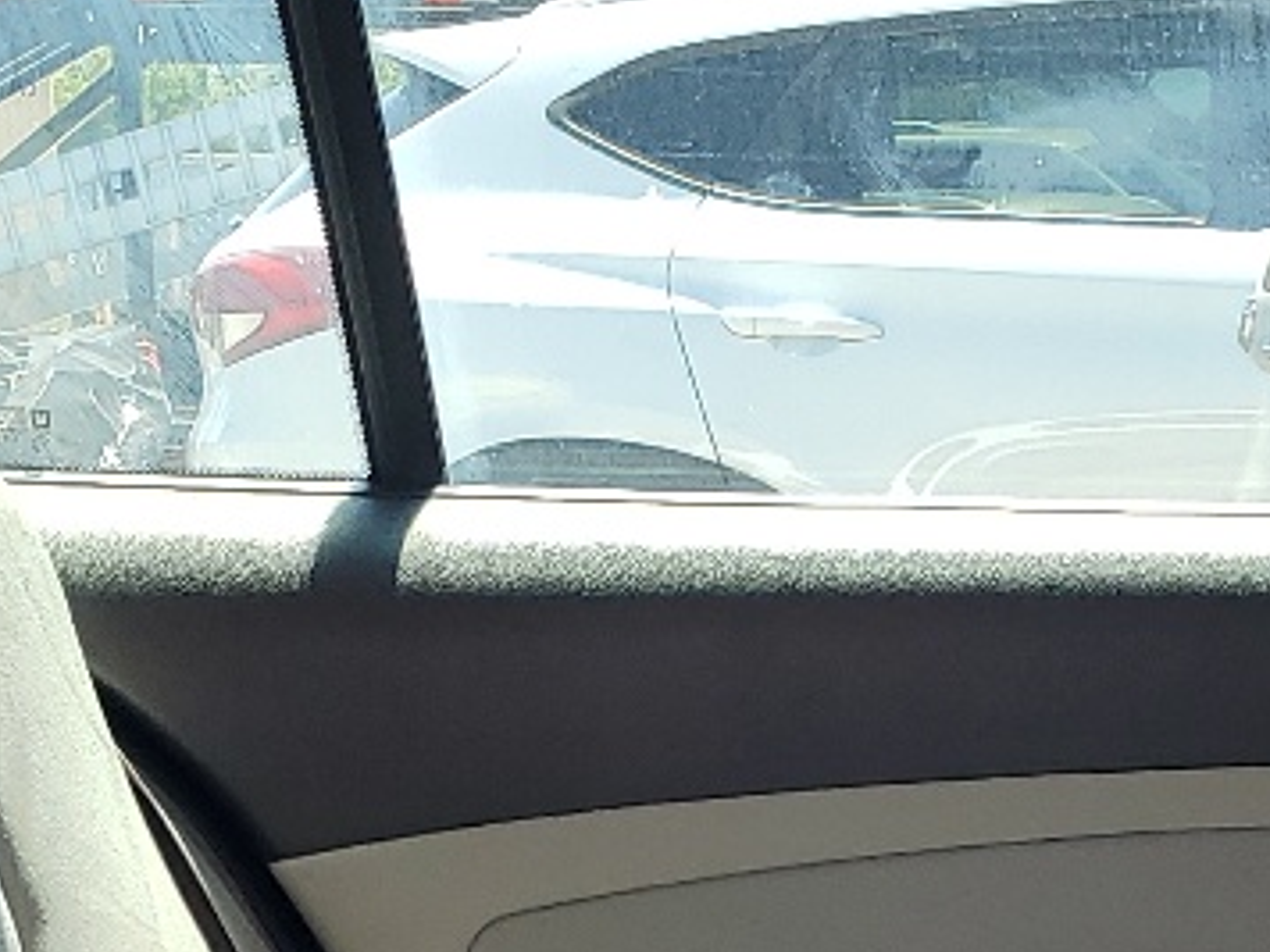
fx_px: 4293
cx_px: 653
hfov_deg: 16.8
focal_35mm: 117
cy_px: 1687
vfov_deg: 11.7
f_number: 1.5
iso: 50
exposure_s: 1/667
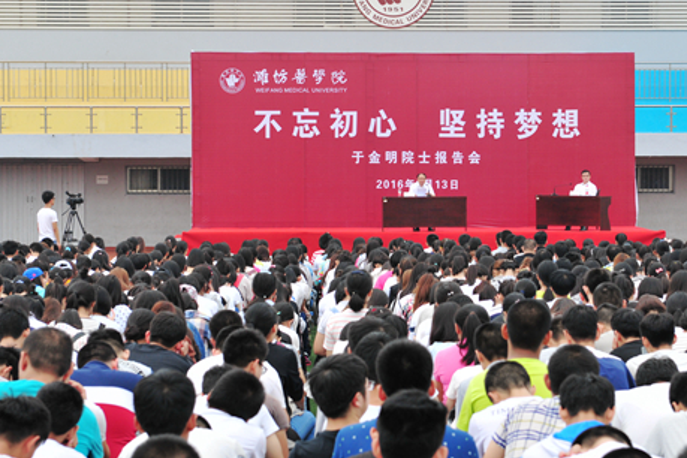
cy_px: 239
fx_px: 1736
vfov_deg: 15.0
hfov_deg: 22.4
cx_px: 408
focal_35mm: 91
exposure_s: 1/320
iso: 400
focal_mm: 70
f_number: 6.3
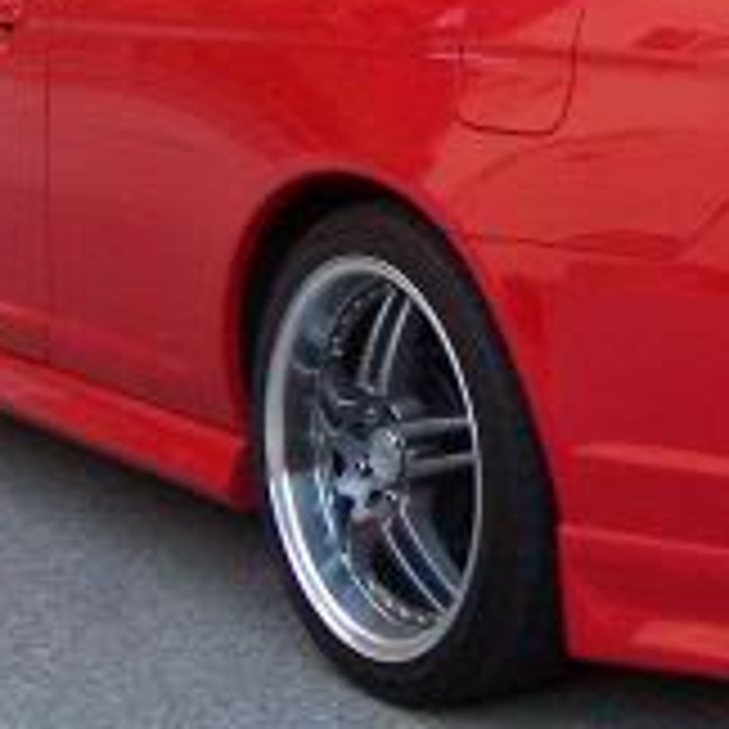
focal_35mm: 104
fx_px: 2478
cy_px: 189
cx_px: 734
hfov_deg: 16.4
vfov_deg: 16.7
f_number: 3.4
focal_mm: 5.5
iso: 140
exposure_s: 1/20
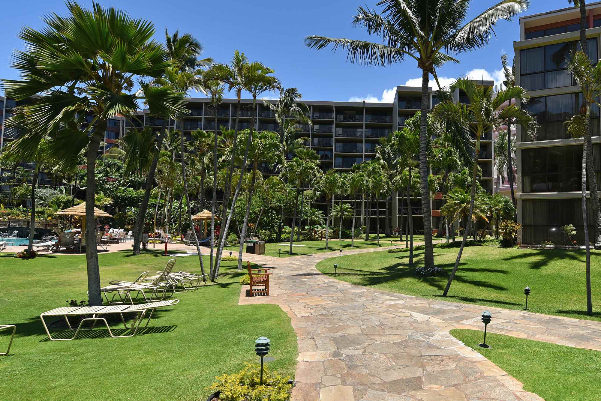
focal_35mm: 23
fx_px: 384
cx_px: 382
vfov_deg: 55.1
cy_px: 204
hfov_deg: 74.5
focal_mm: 15
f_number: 9
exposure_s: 1/200
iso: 100
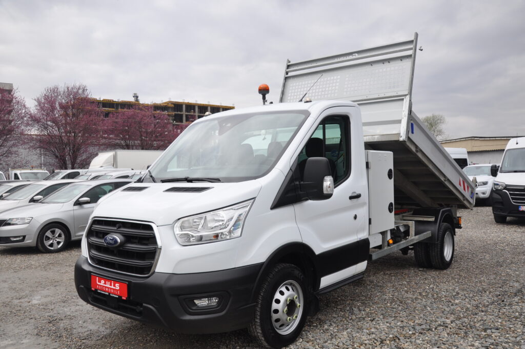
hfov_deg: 59.6
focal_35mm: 32
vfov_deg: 41.6
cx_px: 262
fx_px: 459
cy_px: 174
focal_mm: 21
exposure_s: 1/250
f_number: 8
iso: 400
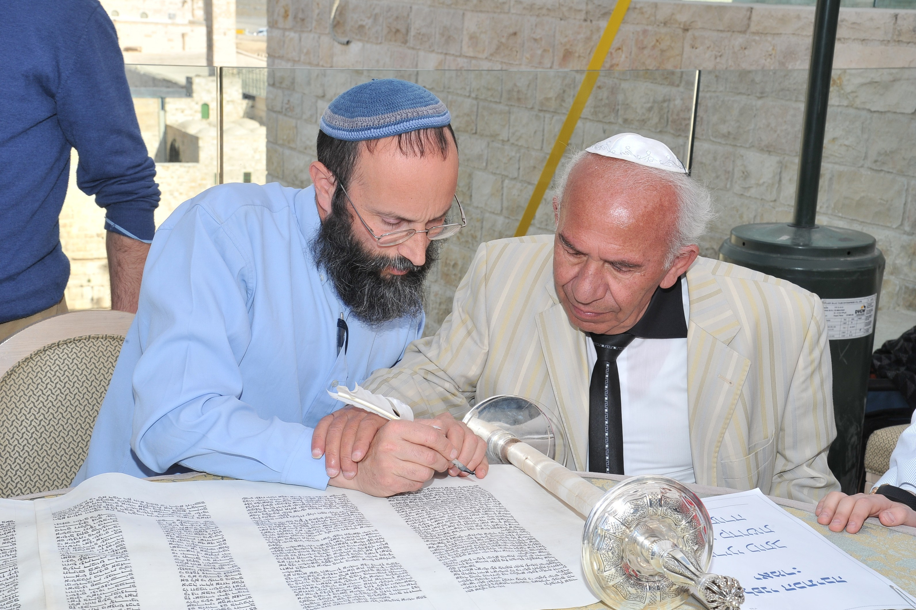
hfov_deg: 38.2
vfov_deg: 26.0
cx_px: 458
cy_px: 305
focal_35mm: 52
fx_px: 1323
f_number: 14
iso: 500
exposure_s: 1/250
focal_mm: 52
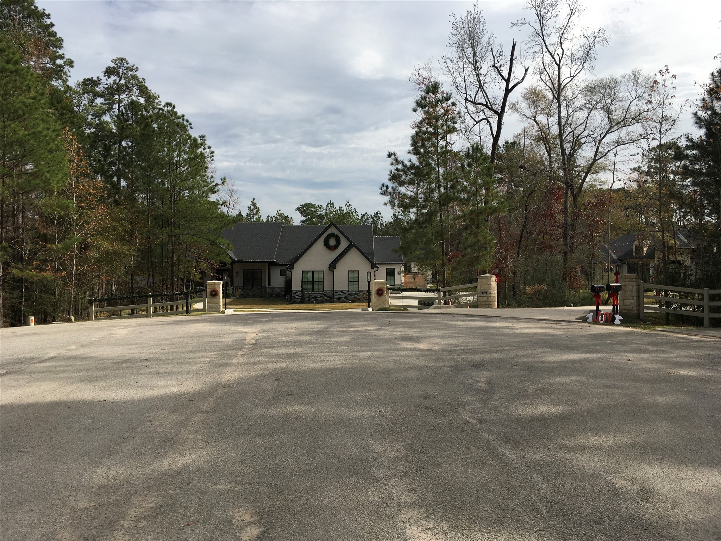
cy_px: 270
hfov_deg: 61.7
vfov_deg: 48.2
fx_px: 604
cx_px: 360
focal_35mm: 29
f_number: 2.2
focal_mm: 4.15
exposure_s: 1/2653
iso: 25
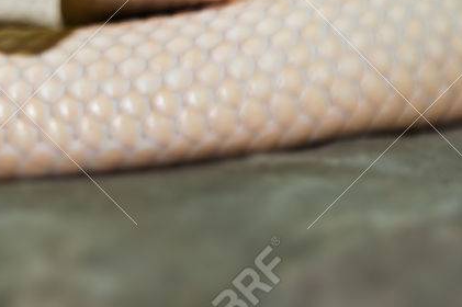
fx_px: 7925
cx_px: 19
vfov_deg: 2.2
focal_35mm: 618
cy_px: -130
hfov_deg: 3.3
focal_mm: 200
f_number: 4
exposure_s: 1/125
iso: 100
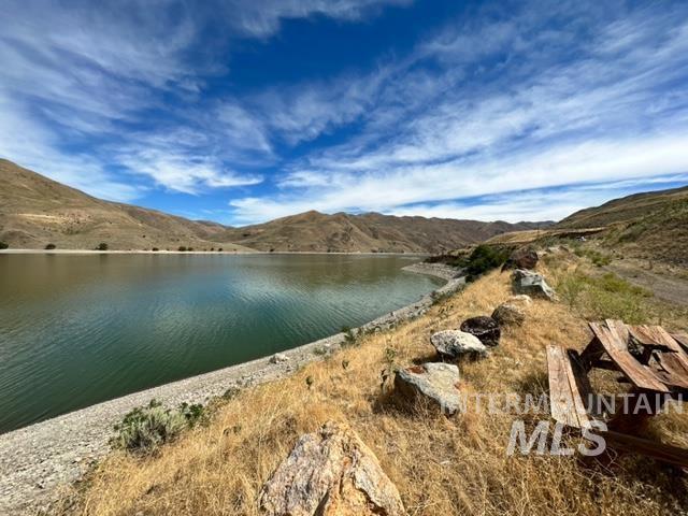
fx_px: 278
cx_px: 344
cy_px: 258
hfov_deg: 102.1
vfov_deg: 85.7
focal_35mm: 14
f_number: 2.2
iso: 50
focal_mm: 2.22
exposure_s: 1/3040
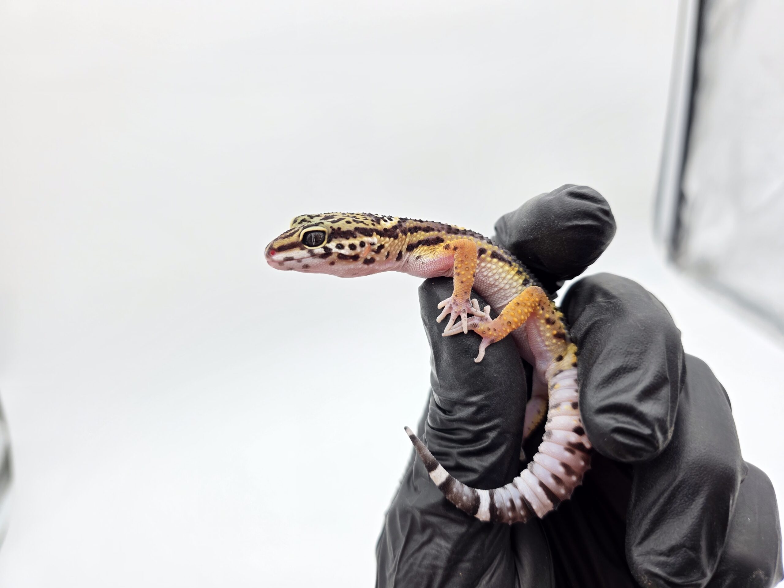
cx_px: 392
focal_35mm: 23
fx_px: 521
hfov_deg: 73.9
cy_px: 294
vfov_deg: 58.9
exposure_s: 1/359
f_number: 1.7
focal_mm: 6.3
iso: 32
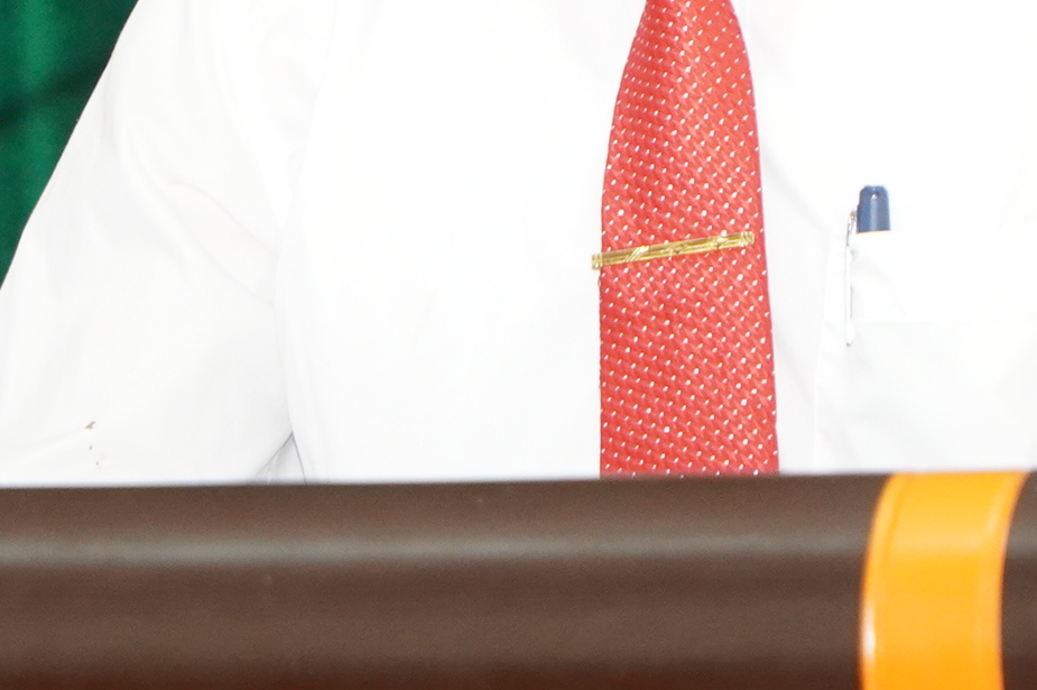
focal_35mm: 503
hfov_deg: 4.1
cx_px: 443
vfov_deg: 2.7
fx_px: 14465
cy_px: -287
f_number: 4
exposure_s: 1/160
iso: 1250
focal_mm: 103
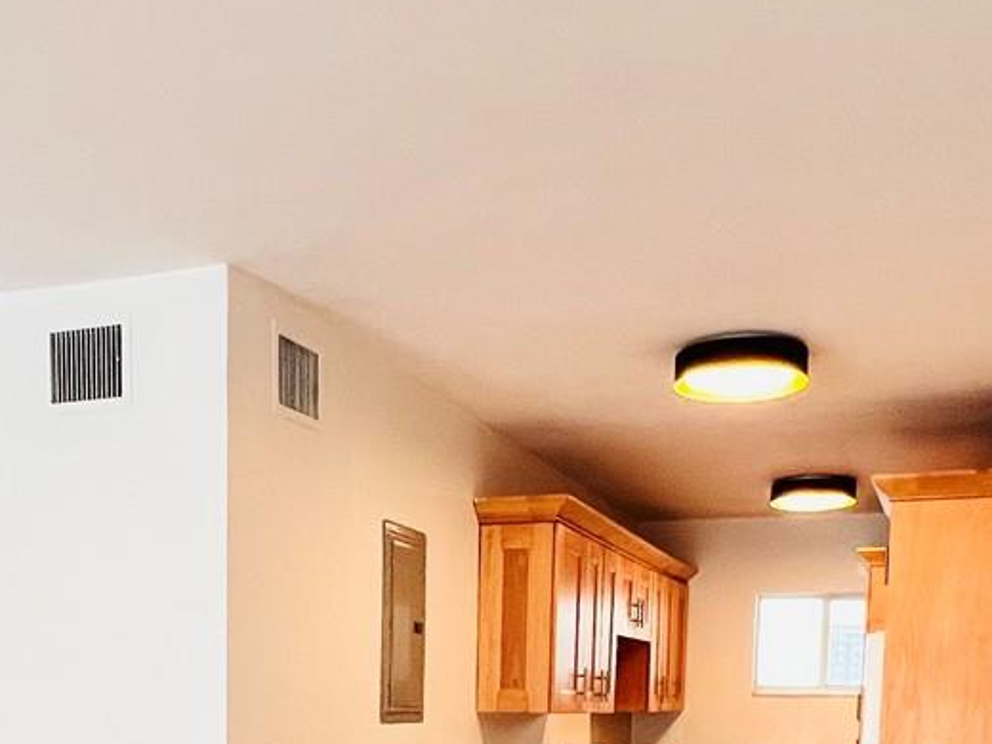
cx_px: 416
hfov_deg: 46.6
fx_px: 1146
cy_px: 816
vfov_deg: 31.8
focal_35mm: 40
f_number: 1.8
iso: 250
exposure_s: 1/120
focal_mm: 1.57
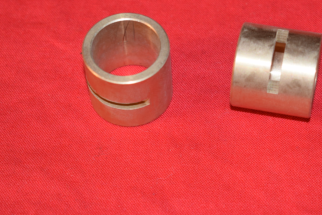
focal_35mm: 126
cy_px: 80
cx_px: 213
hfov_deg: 16.2
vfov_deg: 10.9
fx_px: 1128
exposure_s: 1/30
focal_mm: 46
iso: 400
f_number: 5.6
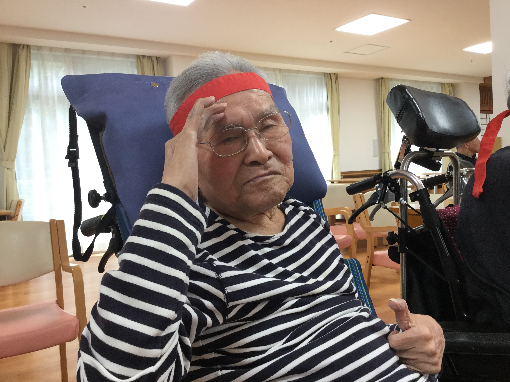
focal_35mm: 31
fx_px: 457
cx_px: 255
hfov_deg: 58.4
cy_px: 191
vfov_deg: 45.4
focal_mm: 3.3
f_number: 2.4
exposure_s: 1/30
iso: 50
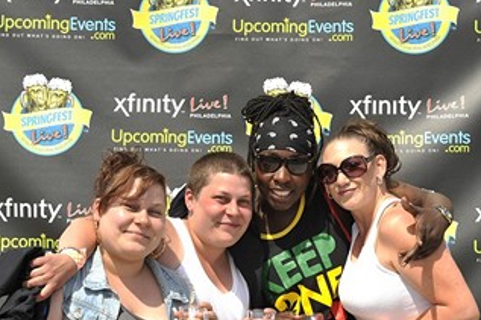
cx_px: 287
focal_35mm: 104
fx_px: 1389
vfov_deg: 13.1
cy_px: 173
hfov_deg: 19.6
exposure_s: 1/250
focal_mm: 60
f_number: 8
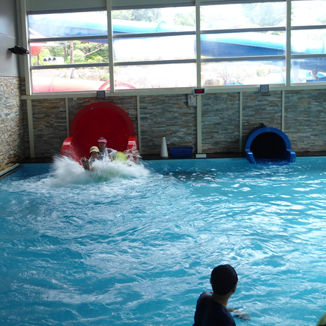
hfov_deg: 38.1
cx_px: 118
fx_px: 469
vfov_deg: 38.3
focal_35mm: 44
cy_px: 163
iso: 80
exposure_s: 1/30
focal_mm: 6.7
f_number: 3.2
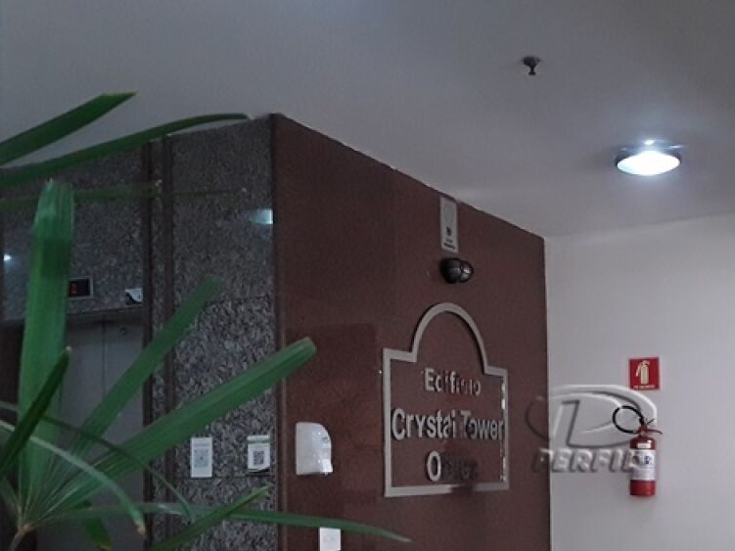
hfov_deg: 39.5
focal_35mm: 46
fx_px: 977
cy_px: 433
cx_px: 594
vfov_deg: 30.8
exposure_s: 1/30
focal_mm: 2.91
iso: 160
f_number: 1.9
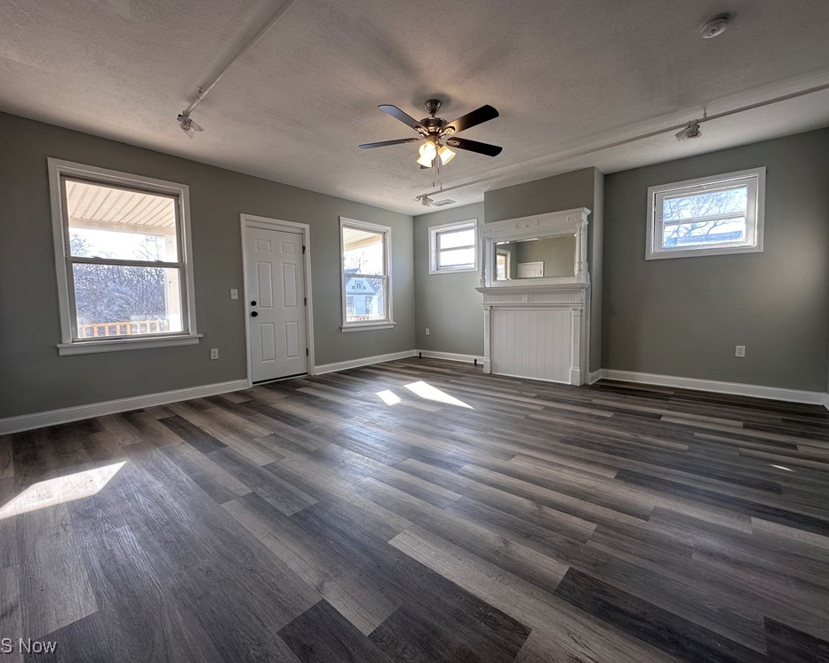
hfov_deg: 96.8
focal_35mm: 15
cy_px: 324
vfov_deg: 84.0
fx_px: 368
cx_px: 424
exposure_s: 1/99
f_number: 2.2
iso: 50
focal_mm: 2.22
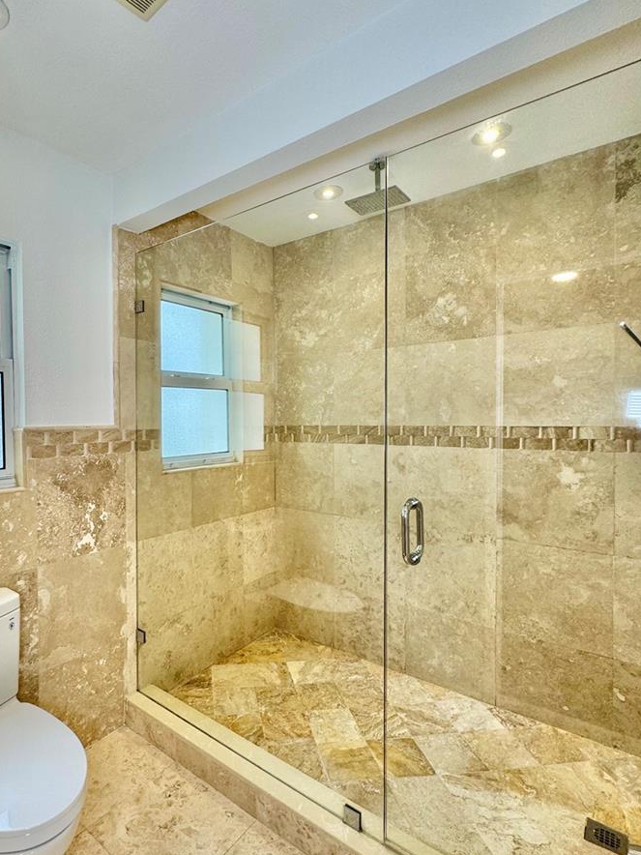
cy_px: 425
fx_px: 469
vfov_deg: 84.7
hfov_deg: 67.3
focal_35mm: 19
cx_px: 227
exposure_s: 1/99
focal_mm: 2.22
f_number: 2.2
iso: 80
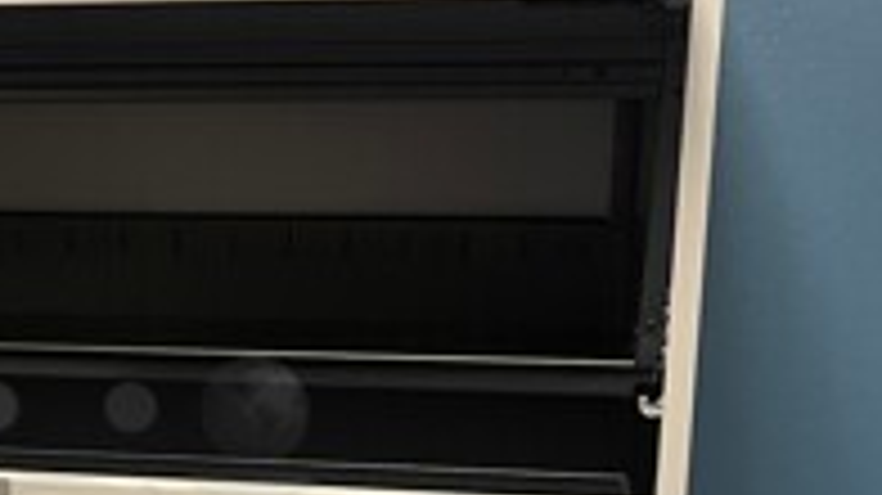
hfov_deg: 23.2
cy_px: 590
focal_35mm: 88
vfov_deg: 13.4
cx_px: -9
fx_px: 2057
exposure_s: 1/60
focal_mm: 5.1
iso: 160
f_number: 1.6
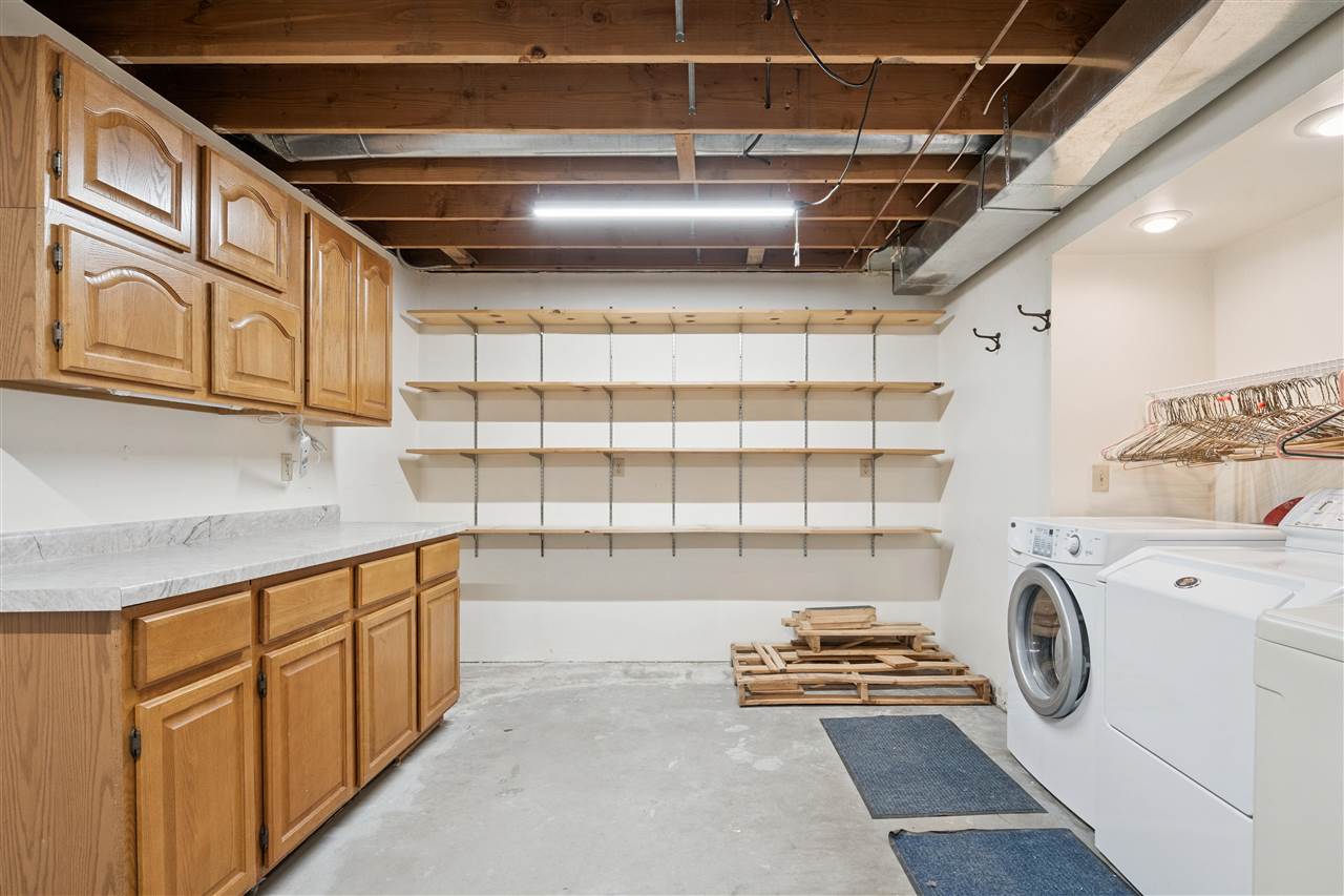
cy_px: 448
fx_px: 635
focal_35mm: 17
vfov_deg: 70.4
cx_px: 672
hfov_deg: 93.3
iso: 1250
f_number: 8
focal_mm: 17
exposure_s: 1/50
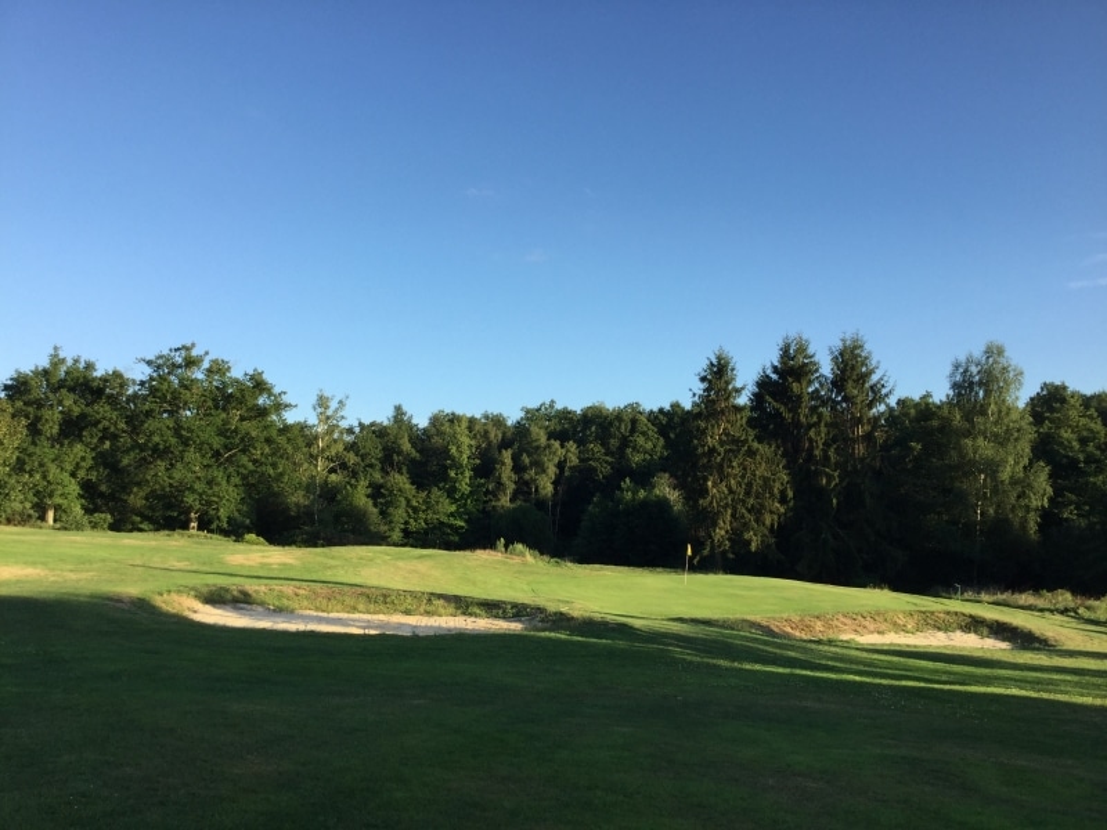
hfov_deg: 58.4
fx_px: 991
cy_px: 415
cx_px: 554
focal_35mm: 31
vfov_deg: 45.4
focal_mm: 3.3
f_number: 2.4
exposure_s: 1/497
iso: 25
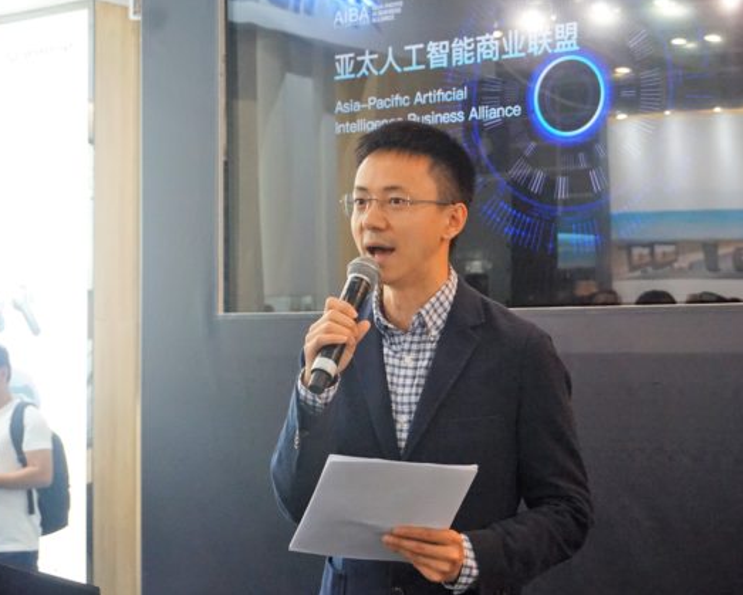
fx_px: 1553
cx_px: 436
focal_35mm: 71
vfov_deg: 21.7
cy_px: 298
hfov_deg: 26.9
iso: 3200
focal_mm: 41
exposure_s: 1/125
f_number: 5.6
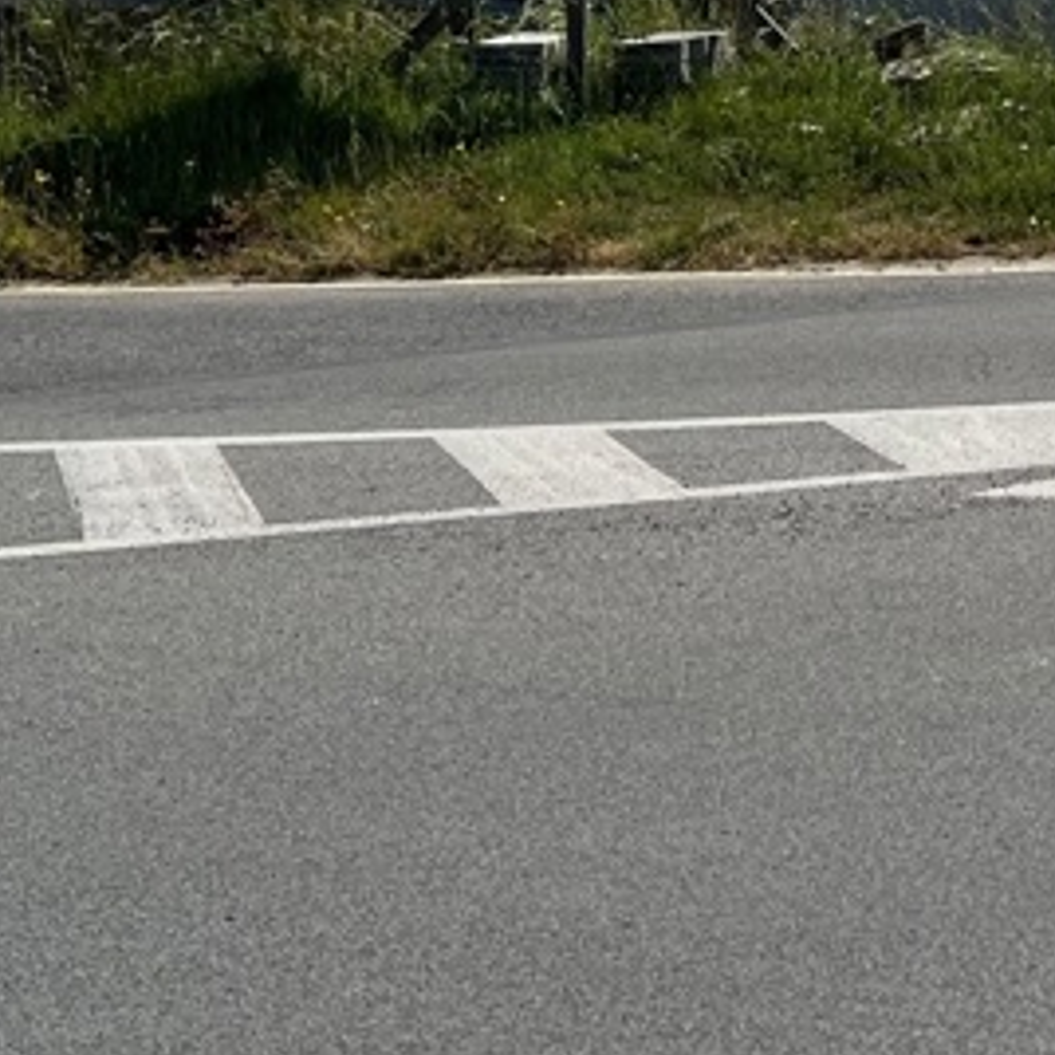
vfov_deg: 14.0
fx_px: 4034
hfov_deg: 14.0
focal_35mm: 117
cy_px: -484
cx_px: 1533
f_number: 1.5
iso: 50
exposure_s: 1/8696
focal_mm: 5.7
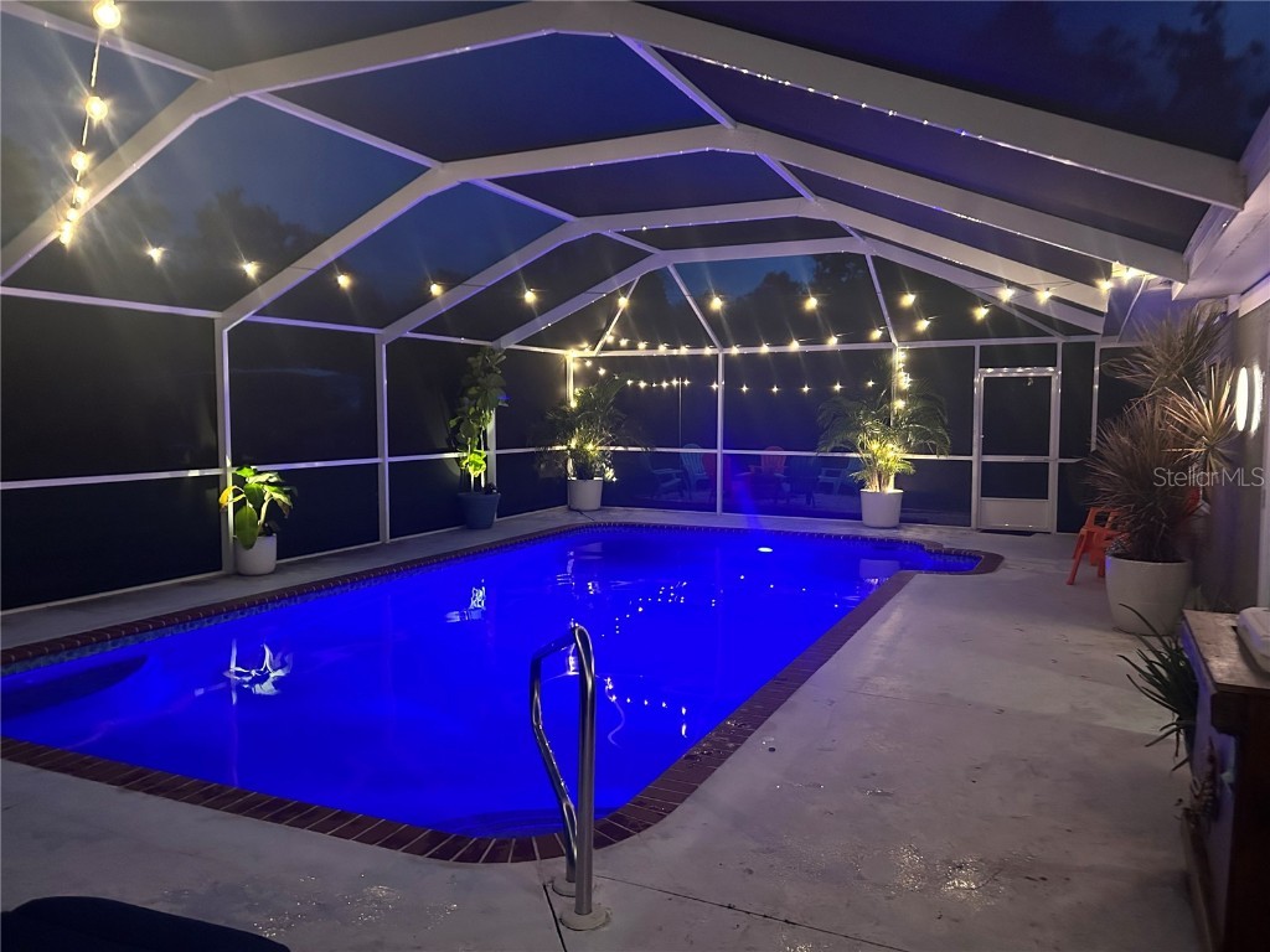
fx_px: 954
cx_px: 635
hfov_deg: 67.3
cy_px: 476
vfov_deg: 53.1
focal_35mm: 26
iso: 800
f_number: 1.5
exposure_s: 1/30
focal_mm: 5.7
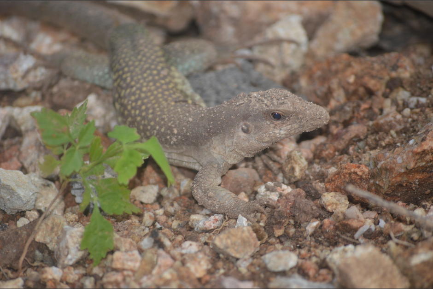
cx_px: 216
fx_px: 3609
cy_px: 144
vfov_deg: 4.6
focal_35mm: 300
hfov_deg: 6.9
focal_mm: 200
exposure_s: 1/125
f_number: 9
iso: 100
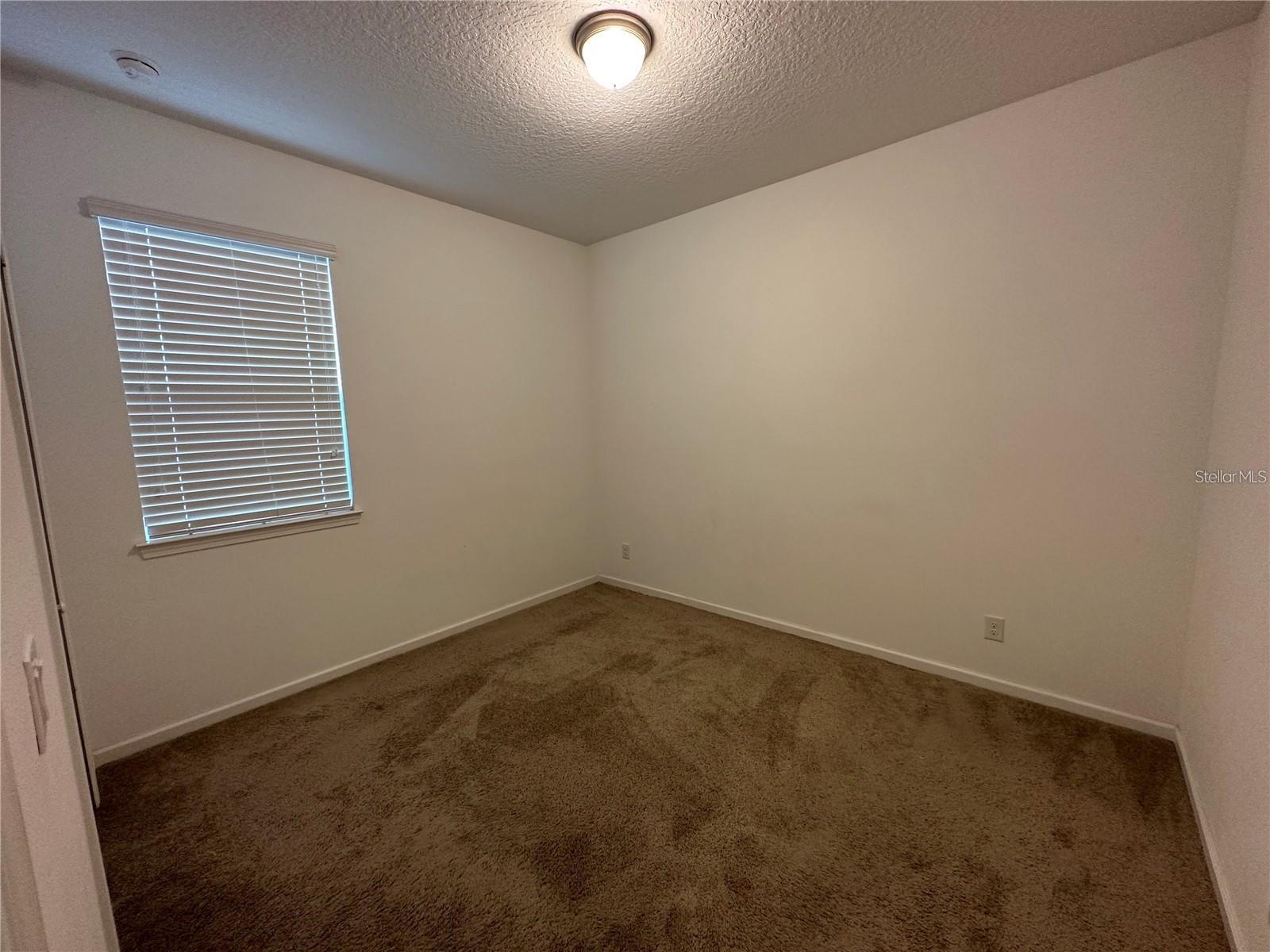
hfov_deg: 102.1
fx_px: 514
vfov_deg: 85.7
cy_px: 476
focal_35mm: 14
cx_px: 635
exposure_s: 1/60
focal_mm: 2.22
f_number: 2.2
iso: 200
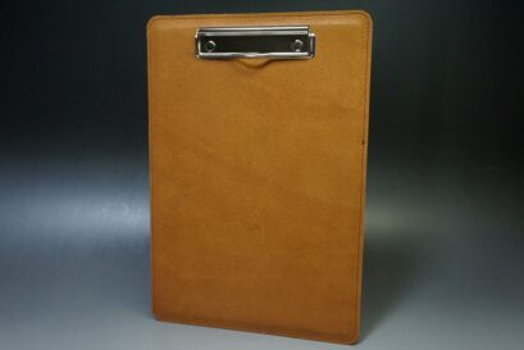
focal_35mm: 33
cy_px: 175
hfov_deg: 57.2
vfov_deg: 40.0
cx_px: 262
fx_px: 480
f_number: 4
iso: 2000
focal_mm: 22
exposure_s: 1/160
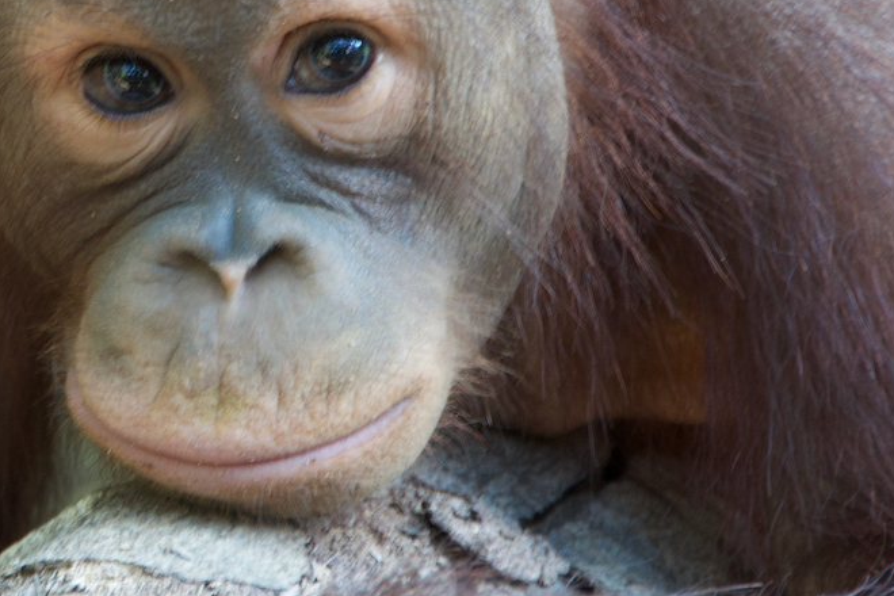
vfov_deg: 2.0
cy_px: 190
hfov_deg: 3.0
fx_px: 16910
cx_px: 119
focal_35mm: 681
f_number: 5.6
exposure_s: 1/30
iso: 400
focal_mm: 200
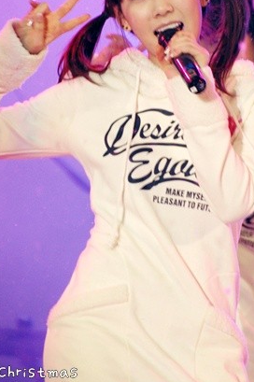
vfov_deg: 2.8
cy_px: 94
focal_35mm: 744
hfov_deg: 1.8
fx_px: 7887
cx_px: 109
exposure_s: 1/60
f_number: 5.6
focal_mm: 300
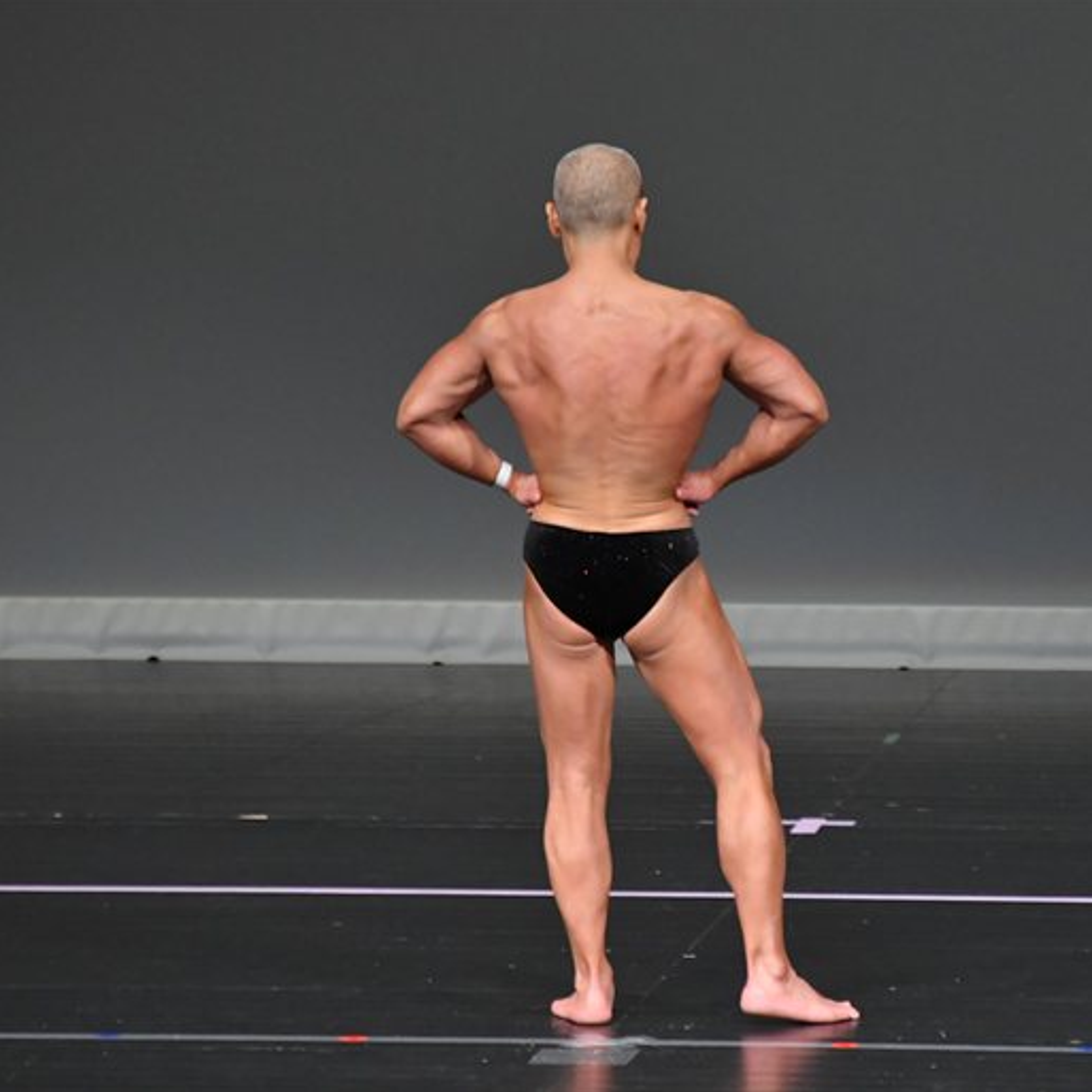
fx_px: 17167
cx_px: 806
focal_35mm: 481
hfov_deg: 3.6
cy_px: 545
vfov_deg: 3.6
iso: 4000
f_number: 5.6
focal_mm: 250
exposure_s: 1/400
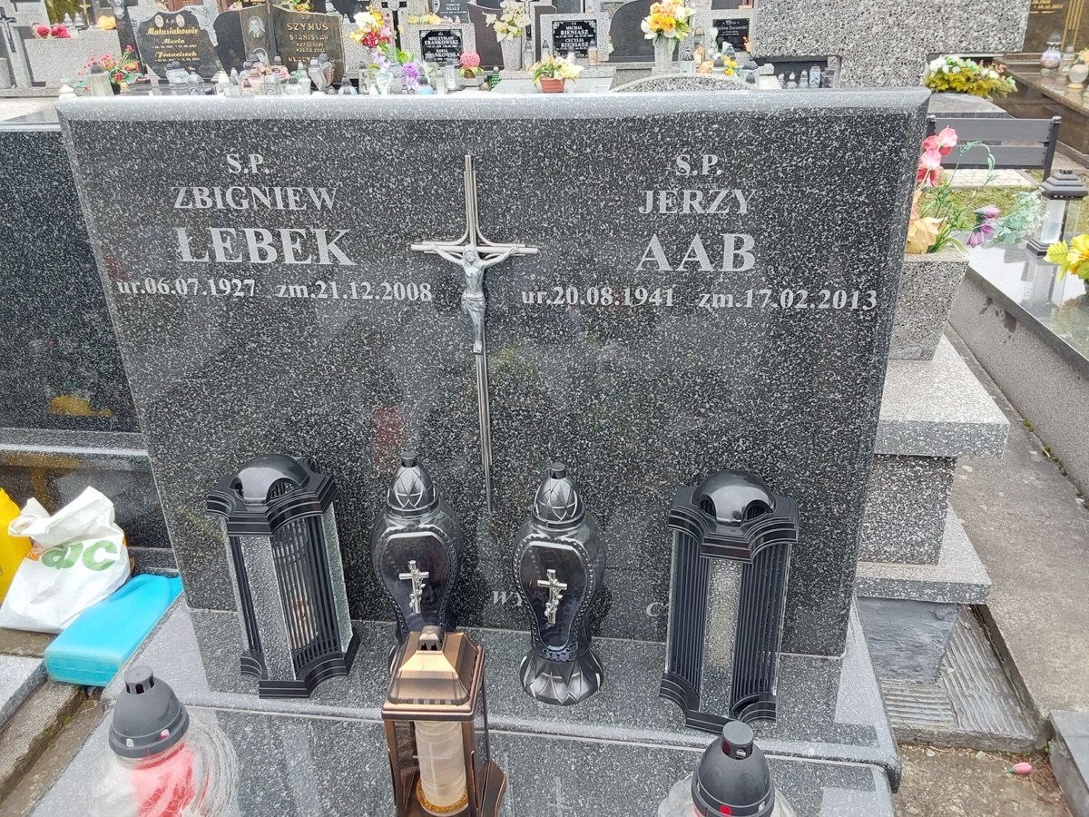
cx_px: 544
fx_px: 881
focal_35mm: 28
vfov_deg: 49.7
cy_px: 408
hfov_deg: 63.4
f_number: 1.9
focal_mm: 2.91
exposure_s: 1/113
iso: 50
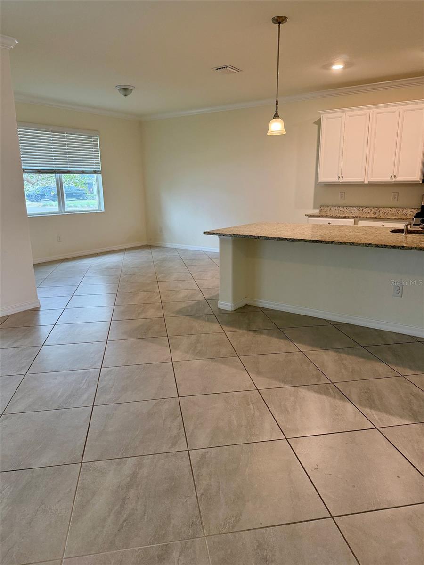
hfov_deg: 56.8
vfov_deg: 71.6
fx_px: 392
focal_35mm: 24
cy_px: 282
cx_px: 212
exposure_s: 1/120
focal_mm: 6.76
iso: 320
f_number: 1.78
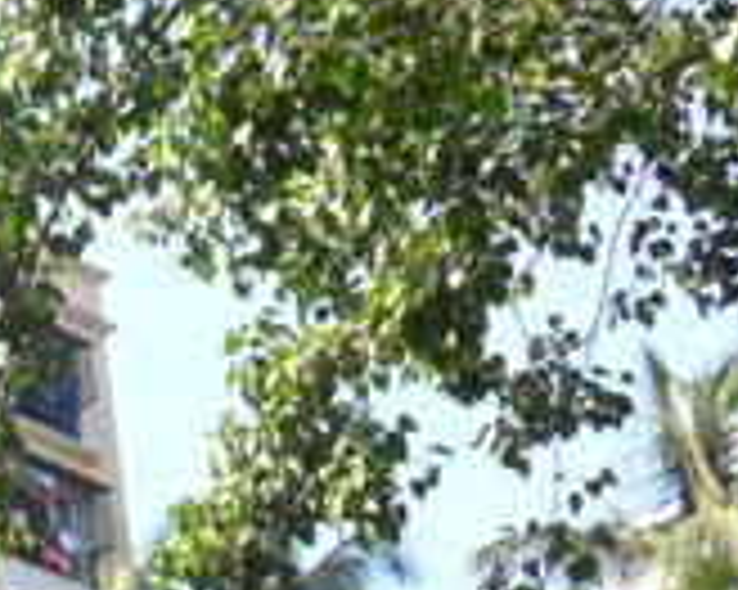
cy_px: 721
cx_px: -495
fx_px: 2663
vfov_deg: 12.3
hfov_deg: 14.3
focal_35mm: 122
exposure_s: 1/350
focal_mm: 5.7
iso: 100
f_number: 3.7
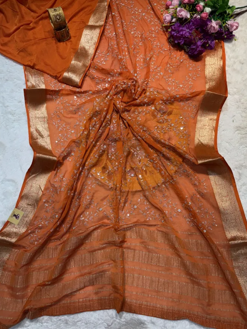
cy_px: 169
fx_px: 257
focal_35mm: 27
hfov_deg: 51.4
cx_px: 123
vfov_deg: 65.3
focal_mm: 5.96
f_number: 1.6
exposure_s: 1/100
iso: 32
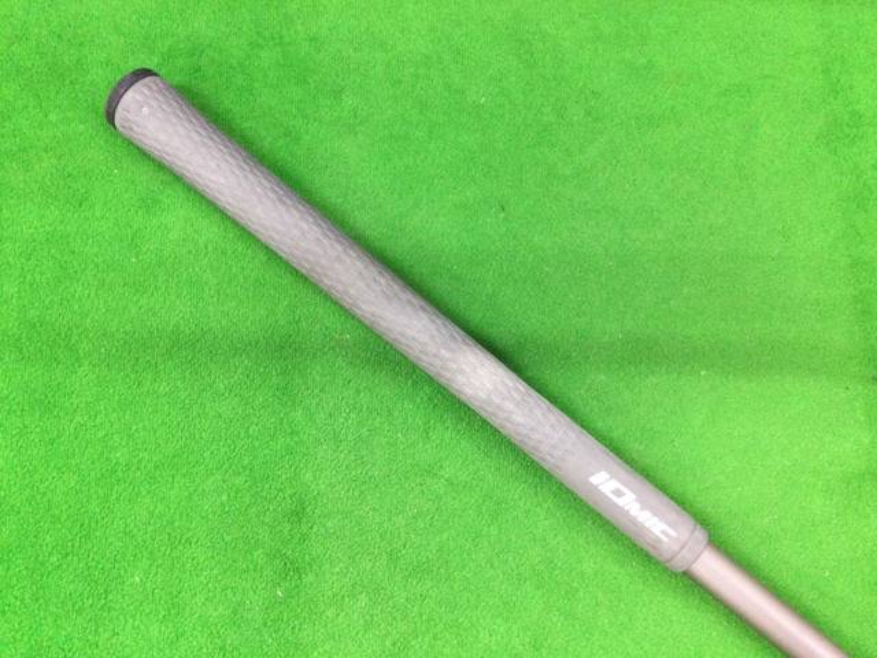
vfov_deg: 45.4
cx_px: 438
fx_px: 785
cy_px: 329
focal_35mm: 31
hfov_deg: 58.4
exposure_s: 1/30
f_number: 2.4
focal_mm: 3.3
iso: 160
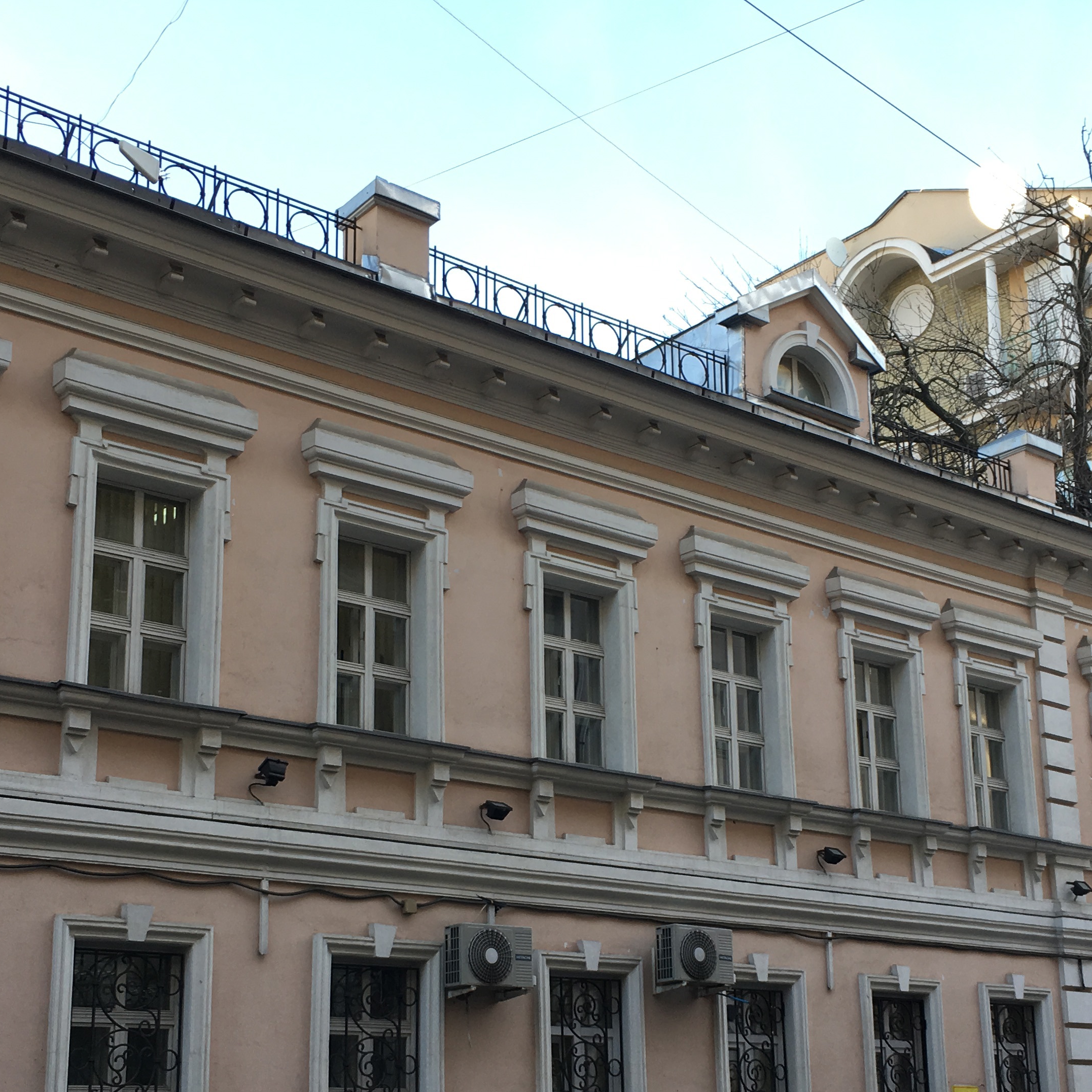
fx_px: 1713
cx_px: 571
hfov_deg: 35.3
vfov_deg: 34.9
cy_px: 749
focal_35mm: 48
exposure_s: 1/137
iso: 25
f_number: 2.2
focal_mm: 4.15
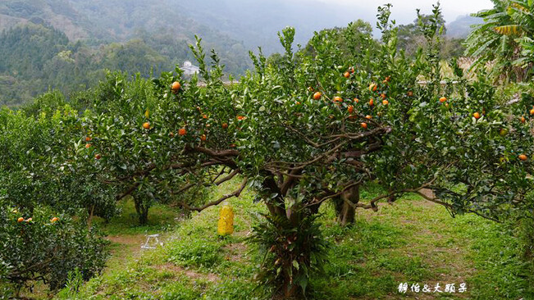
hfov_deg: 49.4
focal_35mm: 41
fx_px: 580
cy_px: 133
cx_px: 249
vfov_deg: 29.0
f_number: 6.3
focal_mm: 30
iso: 320
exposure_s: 1/80
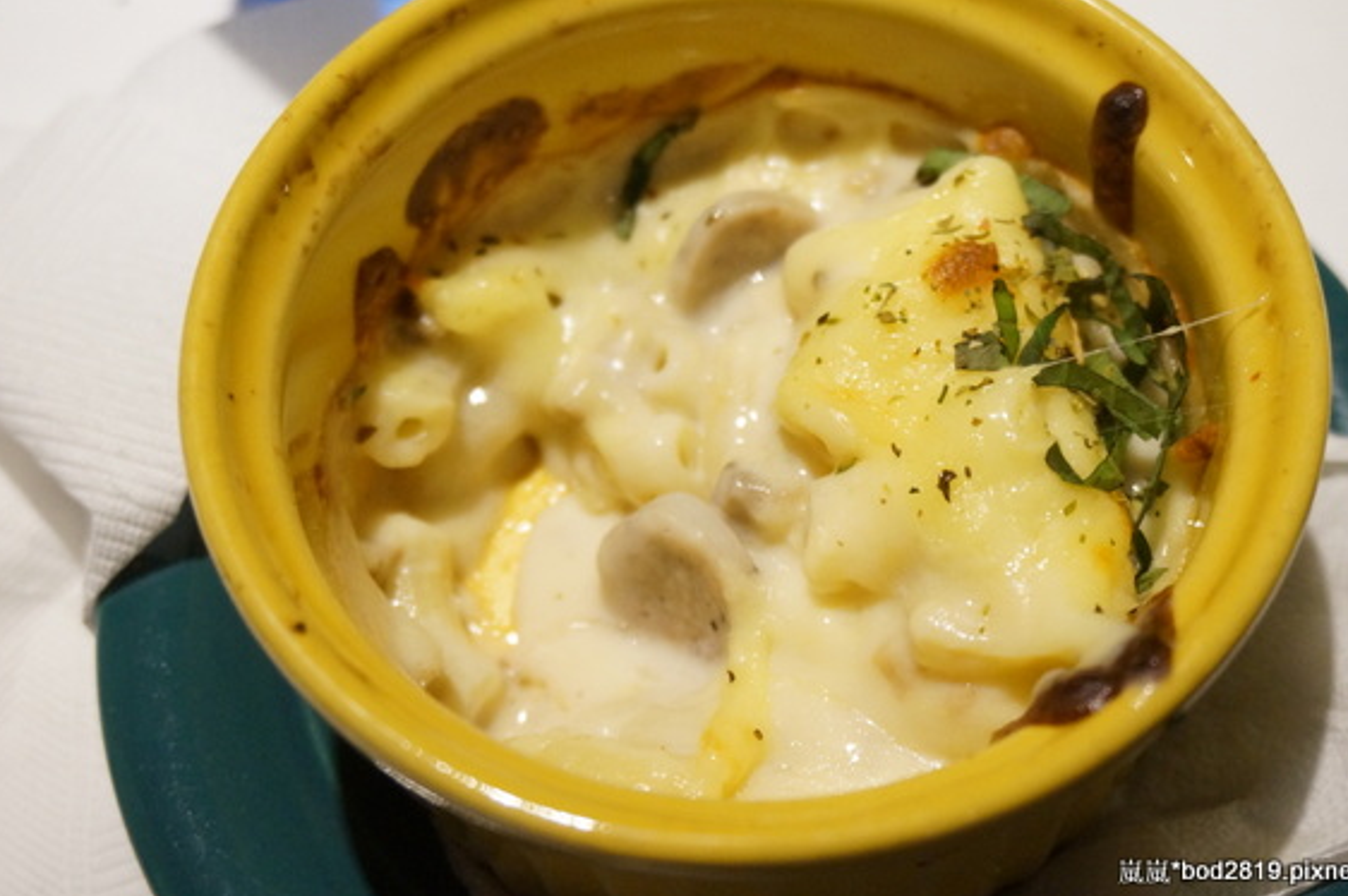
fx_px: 1855
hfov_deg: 39.9
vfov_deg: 27.2
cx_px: 734
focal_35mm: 50
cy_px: 407
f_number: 4.5
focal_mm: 29
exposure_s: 1/60
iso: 2500
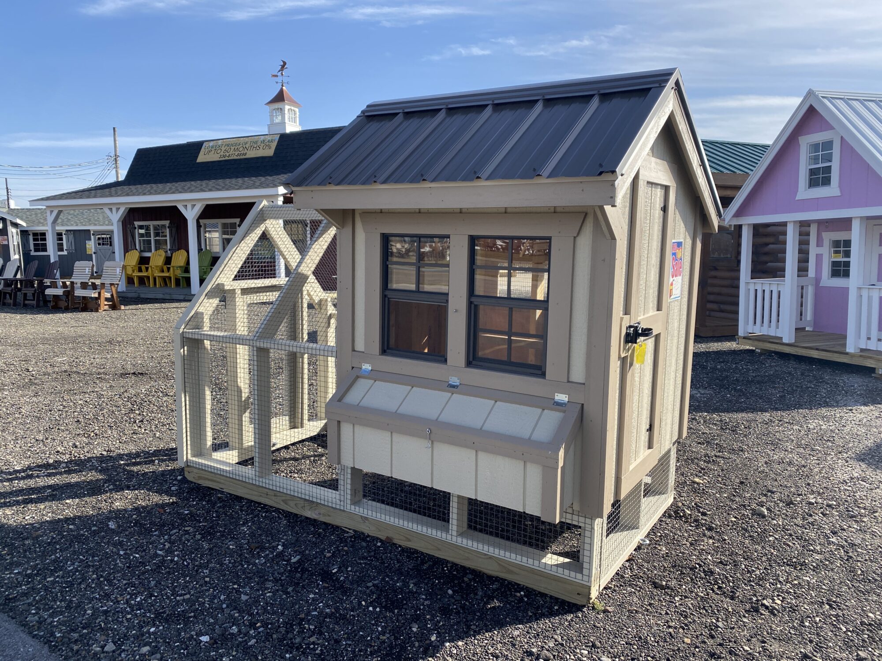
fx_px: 662
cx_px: 441
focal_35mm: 26
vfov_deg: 53.1
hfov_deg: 67.3
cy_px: 330
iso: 32
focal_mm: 4.25
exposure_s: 1/1447
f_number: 1.8
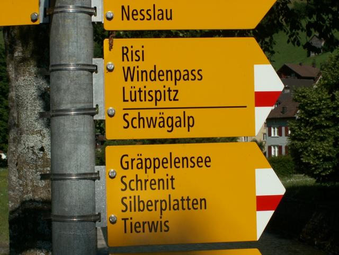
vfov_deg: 18.2
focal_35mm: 81
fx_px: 793
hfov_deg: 24.1
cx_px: 170
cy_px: 128
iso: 50
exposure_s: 1/500
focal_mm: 13.56
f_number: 7.1
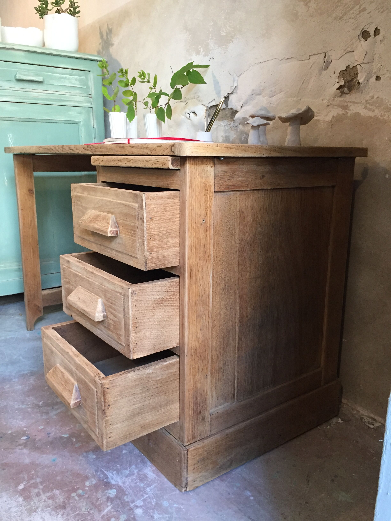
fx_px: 437
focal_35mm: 29
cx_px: 196
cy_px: 260
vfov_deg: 61.7
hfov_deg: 48.2
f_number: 2.2
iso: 200
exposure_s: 1/33
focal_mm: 4.15
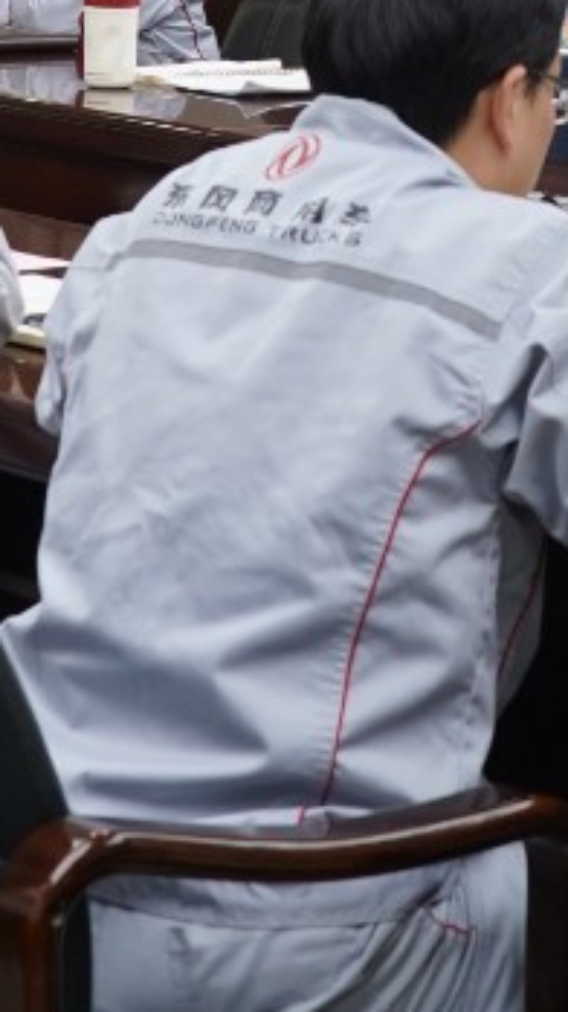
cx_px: 490
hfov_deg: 8.1
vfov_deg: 13.6
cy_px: -467
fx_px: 3994
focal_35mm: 149
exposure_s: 1/50
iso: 800
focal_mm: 31
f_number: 5.6
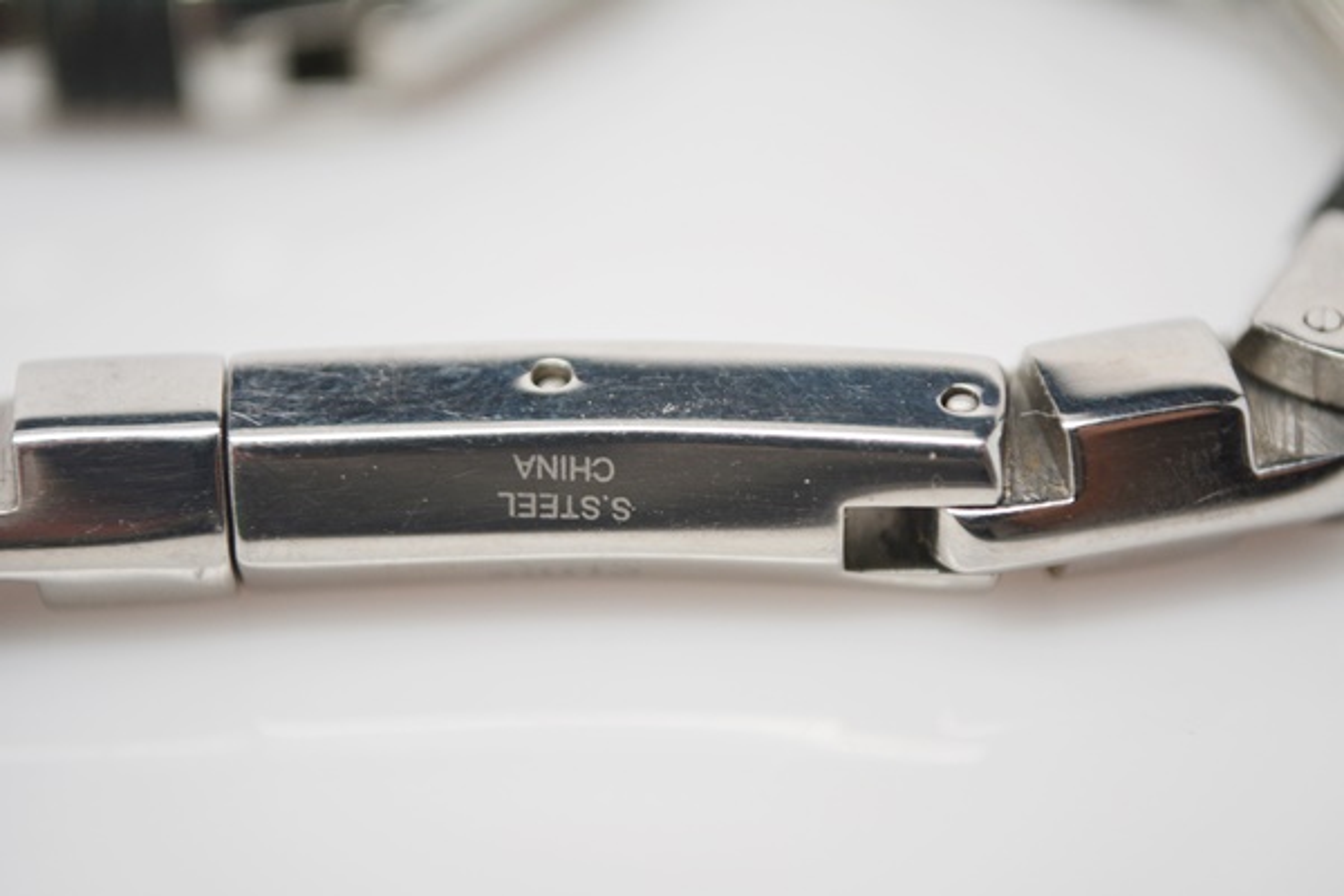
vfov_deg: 16.6
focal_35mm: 82
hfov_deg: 24.6
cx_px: 672
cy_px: 448
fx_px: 3080
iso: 560
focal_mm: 55
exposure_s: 1/60
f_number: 5.6
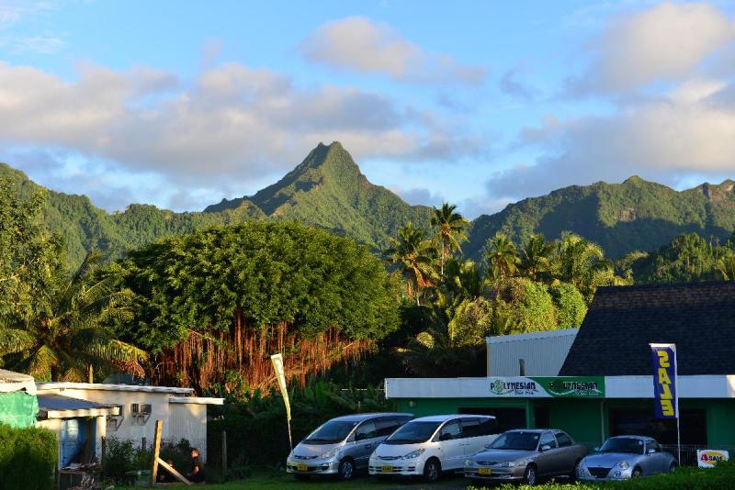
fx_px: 1430
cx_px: 368
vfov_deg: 19.5
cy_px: 245
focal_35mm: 70
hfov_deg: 28.8
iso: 200
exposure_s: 1/200
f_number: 7.1
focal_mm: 70
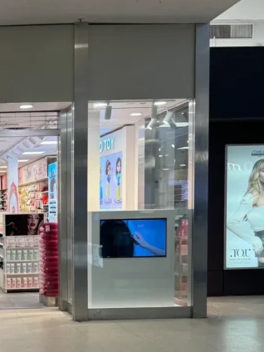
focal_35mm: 58
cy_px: 257
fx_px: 590
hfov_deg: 23.3
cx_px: -43
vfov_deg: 32.7
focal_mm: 6.86
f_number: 1.78
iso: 64
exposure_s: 1/155
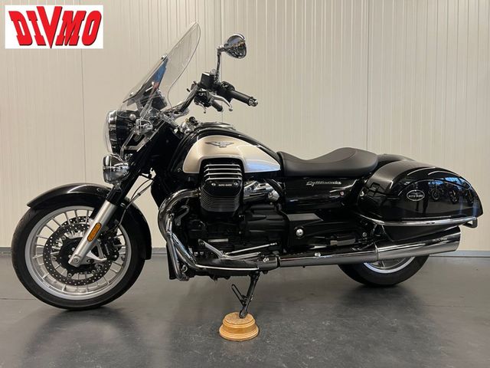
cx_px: 245
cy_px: 184
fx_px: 368
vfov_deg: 53.1
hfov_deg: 67.3
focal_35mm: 26
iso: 80
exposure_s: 1/50
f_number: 1.5
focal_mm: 5.7
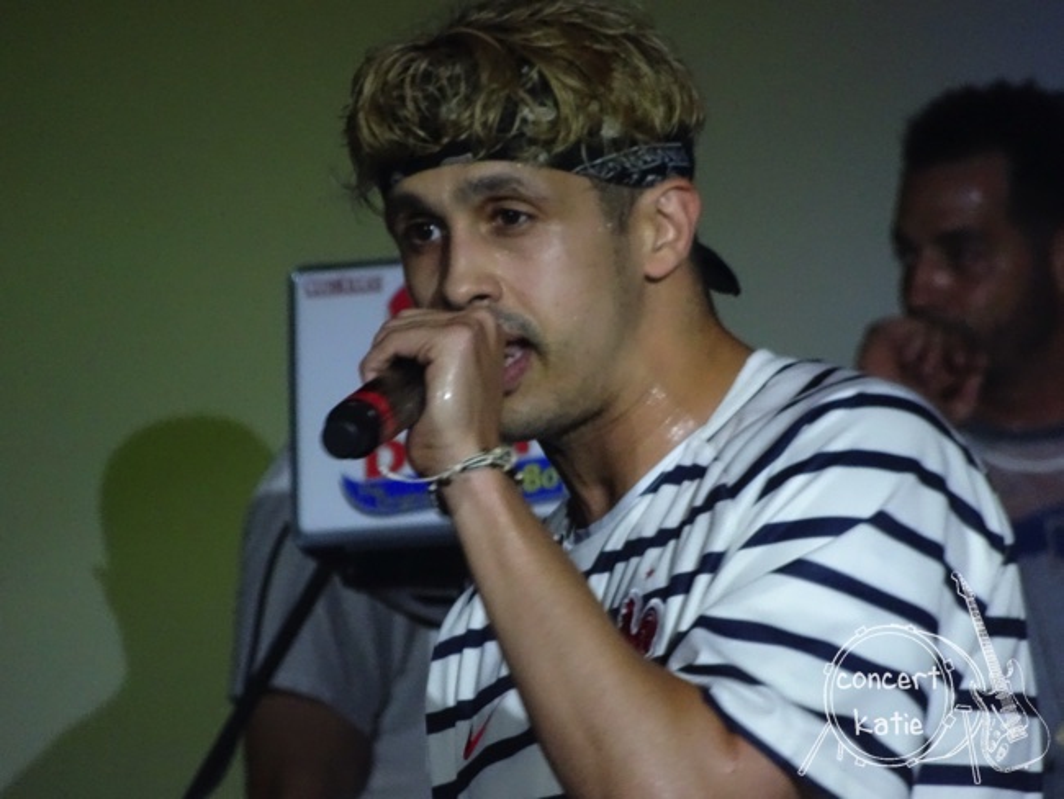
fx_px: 17096
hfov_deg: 3.6
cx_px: 532
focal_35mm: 556
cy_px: 400
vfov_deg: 2.7
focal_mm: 95
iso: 1250
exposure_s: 1/80
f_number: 6.3
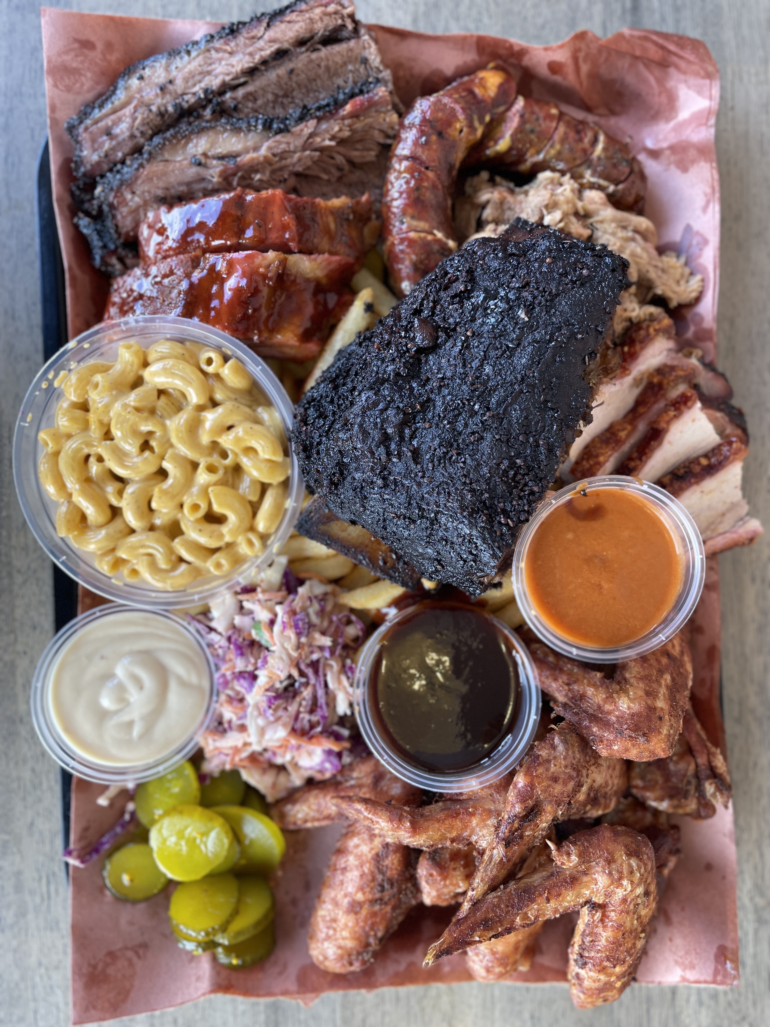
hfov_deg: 53.1
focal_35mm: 26
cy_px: 514
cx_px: 385
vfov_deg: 67.3
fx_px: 771
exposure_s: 1/100
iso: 50
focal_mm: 4.2
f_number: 1.6
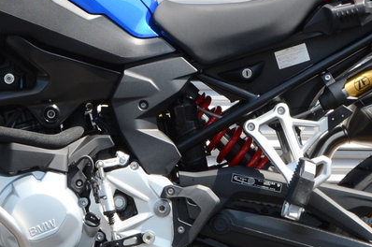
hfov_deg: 7.9
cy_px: 78
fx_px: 2682
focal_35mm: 260
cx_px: 87
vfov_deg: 5.3
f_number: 7.1
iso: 400
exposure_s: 1/320
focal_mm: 46
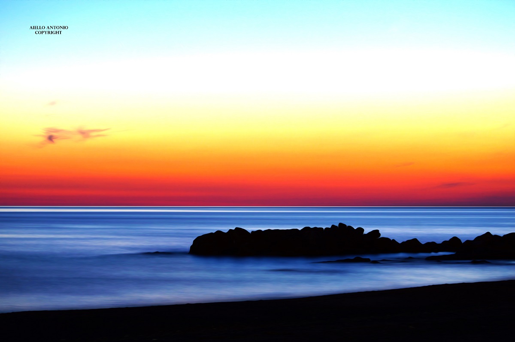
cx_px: 258
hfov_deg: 19.5
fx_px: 1500
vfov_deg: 13.0
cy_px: 171
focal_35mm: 105
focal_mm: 70
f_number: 6.3
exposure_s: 30
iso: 100
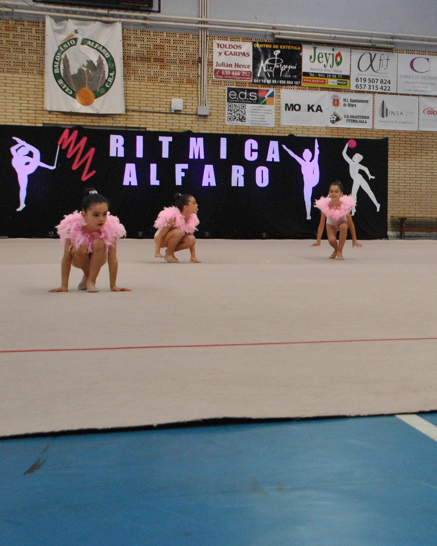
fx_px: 1048
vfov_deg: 29.1
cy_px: 225
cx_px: 462
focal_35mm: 65
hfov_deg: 22.4
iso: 800
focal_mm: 25
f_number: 6.3
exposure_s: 1/160
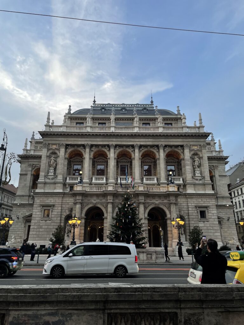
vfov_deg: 67.3
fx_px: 244
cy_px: 162
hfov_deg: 53.1
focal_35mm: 26
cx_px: 122
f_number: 1.6
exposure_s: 1/121
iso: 50
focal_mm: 4.2
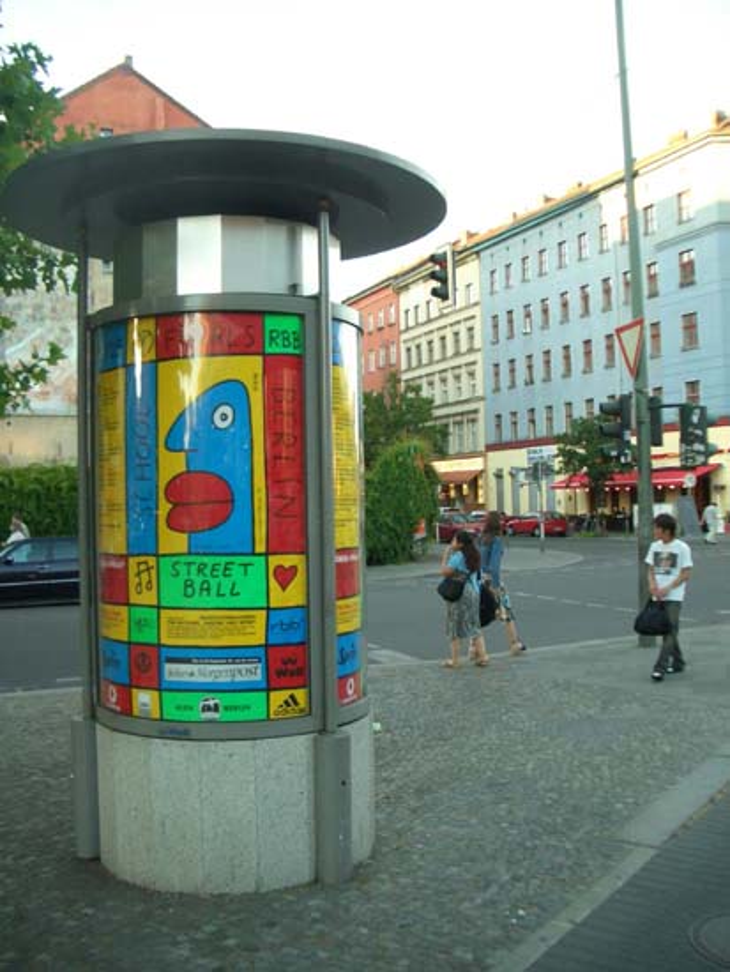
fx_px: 983
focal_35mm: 35
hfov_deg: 40.7
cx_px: 365
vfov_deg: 52.6
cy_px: 486
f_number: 2.6
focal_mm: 5.8
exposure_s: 1/125
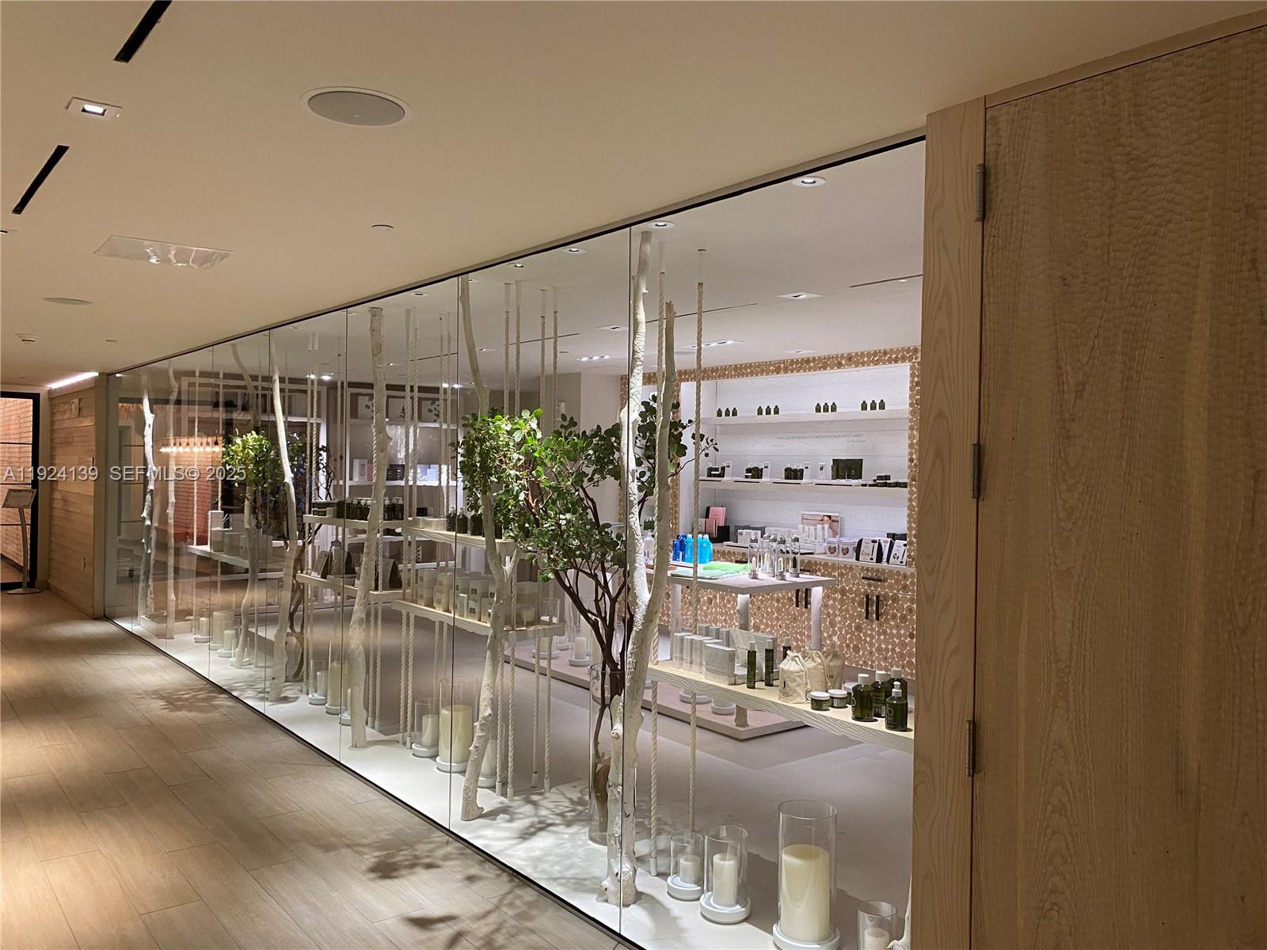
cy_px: 475
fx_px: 952
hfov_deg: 67.3
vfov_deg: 53.1
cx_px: 634
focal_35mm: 26
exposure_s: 1/45
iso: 160
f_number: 1.8
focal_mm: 4.25
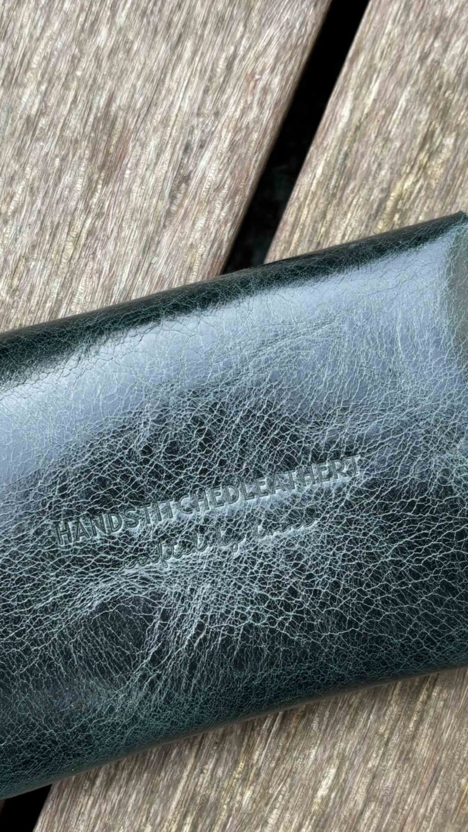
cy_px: 500
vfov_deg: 39.0
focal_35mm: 53
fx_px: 1169
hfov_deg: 22.6
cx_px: 211
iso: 40
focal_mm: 5.96
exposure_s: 1/166
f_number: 1.6
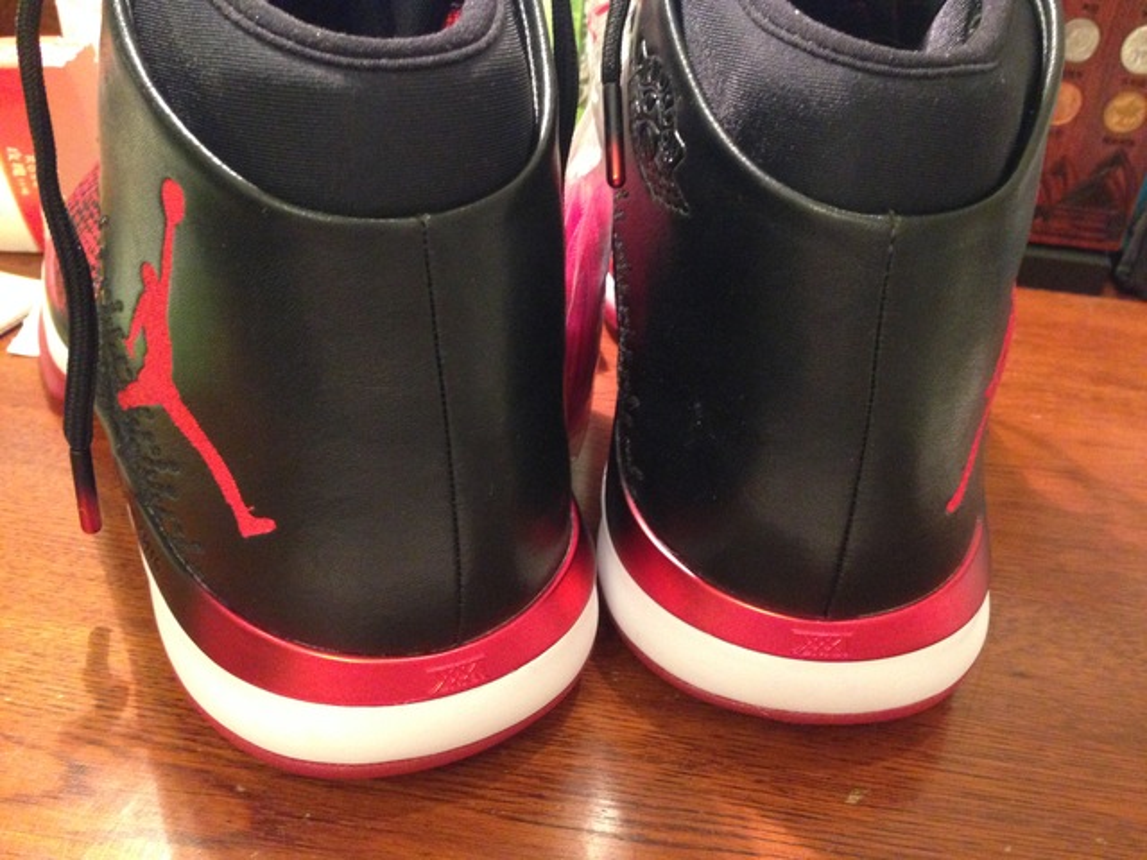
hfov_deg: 55.4
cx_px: 574
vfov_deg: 42.9
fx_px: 1093
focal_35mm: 33
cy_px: 430
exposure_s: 1/15
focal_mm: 4.12
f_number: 2.4
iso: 500
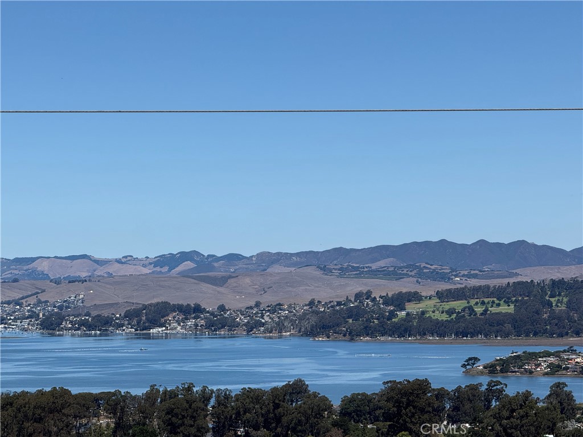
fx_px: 2021
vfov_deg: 12.3
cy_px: 218
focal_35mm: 120
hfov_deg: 16.4
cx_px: 292
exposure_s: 1/2933
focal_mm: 15.66
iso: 50
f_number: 2.8
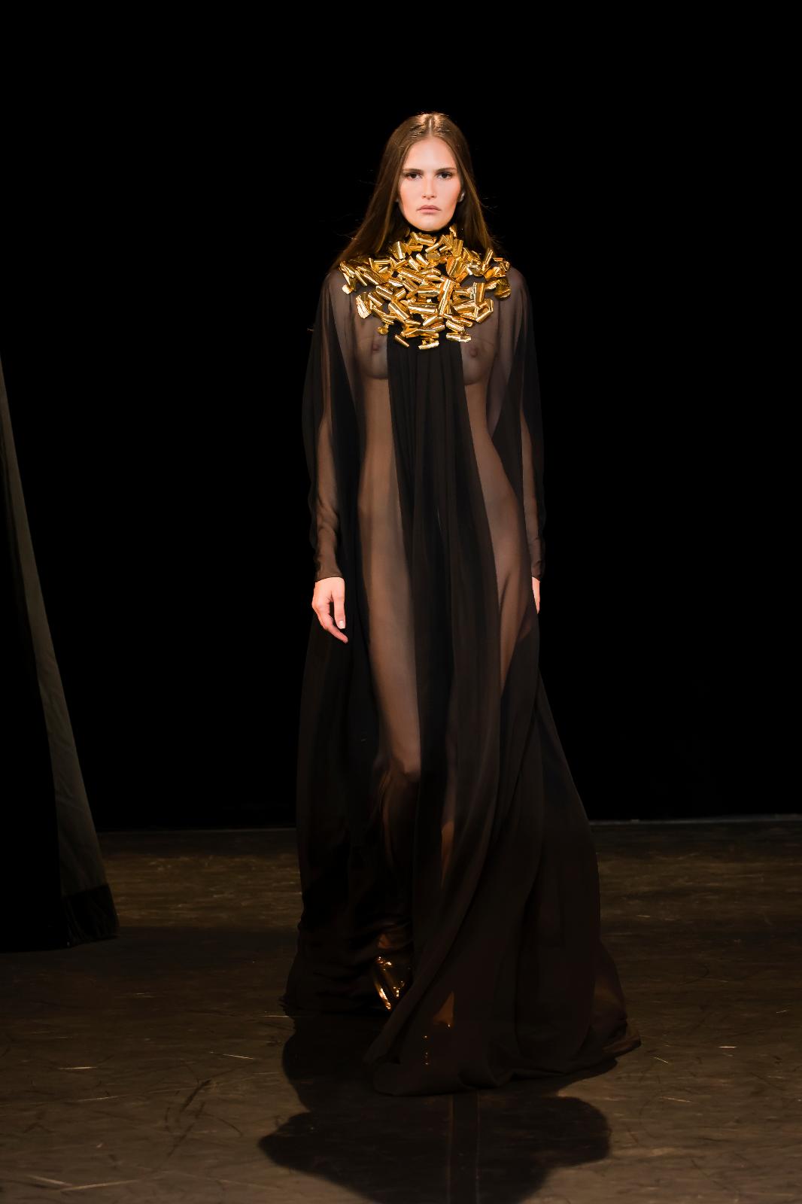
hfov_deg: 8.7
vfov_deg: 13.0
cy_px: 602
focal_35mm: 158
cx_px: 401
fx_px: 5265
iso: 1600
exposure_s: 1/320
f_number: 3.5
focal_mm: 105
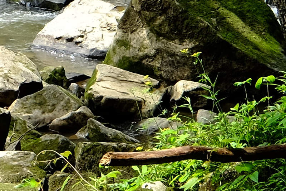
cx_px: 143
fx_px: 286
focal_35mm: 36
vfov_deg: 36.9
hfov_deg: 53.1
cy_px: 96
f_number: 9
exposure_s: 1/60
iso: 200
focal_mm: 24
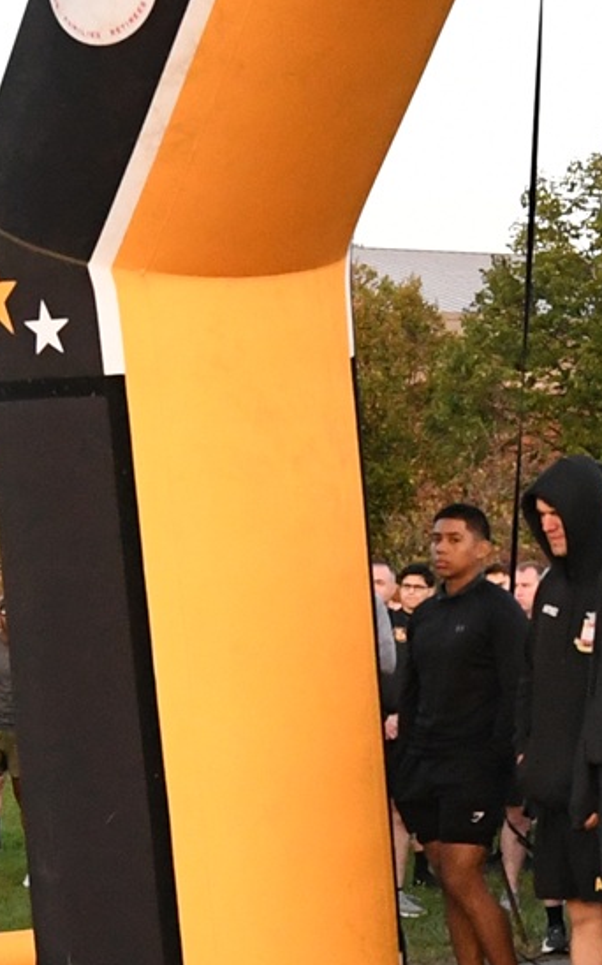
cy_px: 697
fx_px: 3064
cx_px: 454
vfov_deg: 17.8
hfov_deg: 11.2
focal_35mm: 117
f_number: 2.8
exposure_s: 1/2000
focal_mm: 15
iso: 2500
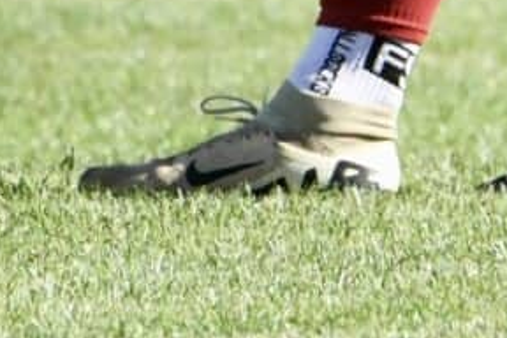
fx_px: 40064
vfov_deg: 0.5
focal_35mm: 2845
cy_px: -853
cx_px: 215
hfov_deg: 0.7
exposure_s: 1/1600
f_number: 11
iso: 2500
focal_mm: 400
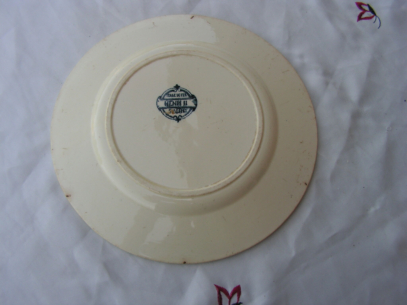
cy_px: 152
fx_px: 423
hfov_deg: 51.4
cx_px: 204
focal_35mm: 36
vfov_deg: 39.7
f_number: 3.2
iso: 64
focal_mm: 6
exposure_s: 1/400
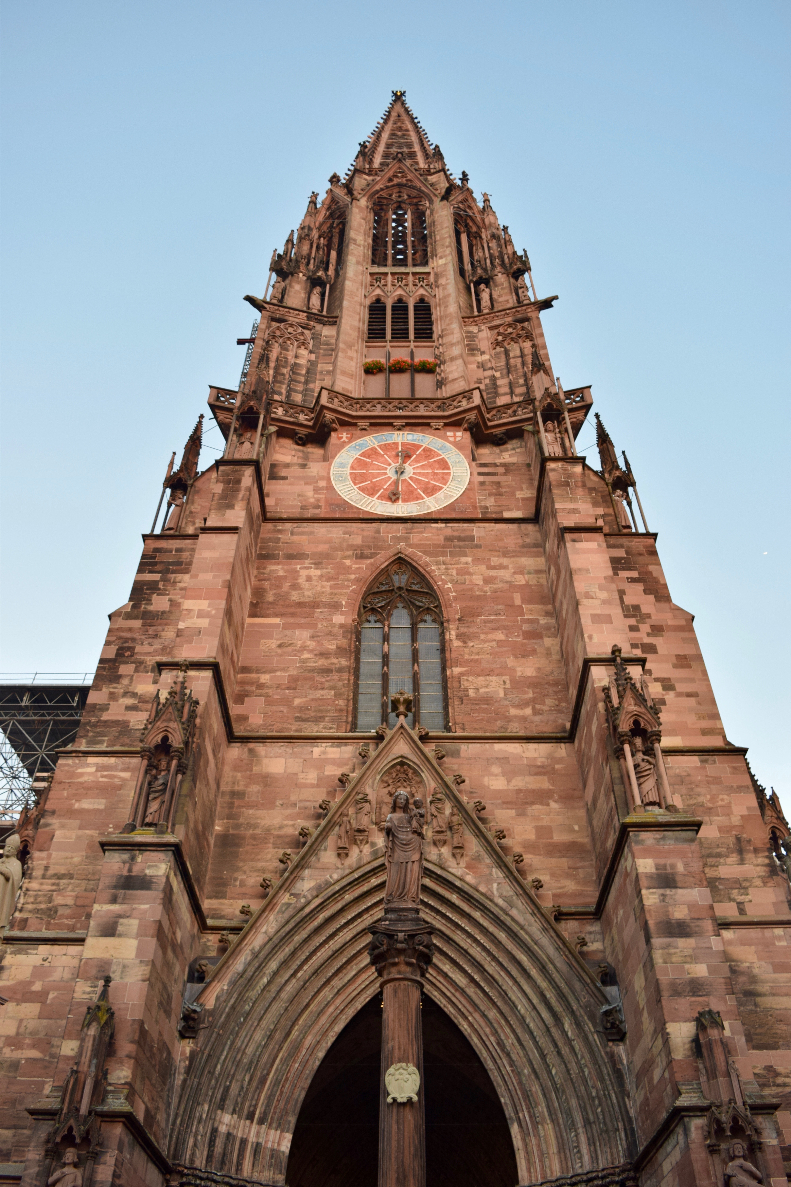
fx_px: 890
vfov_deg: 67.4
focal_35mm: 27
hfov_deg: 47.9
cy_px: 594
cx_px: 396
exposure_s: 1/100
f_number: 5
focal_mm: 18
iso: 400
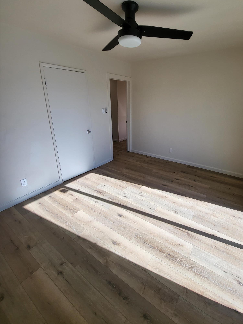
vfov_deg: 98.1
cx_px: 140
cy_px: 154
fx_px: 140
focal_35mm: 15
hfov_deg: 81.2
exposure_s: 1/273
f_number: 2.2
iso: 32
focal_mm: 1.74
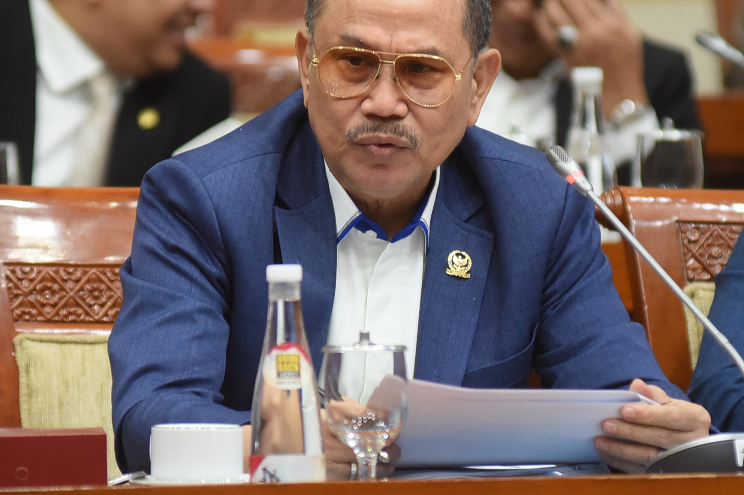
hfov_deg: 7.4
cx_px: 394
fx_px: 5742
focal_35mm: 278
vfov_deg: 4.9
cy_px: 183
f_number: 2.8
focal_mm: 200
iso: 2500
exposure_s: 1/400
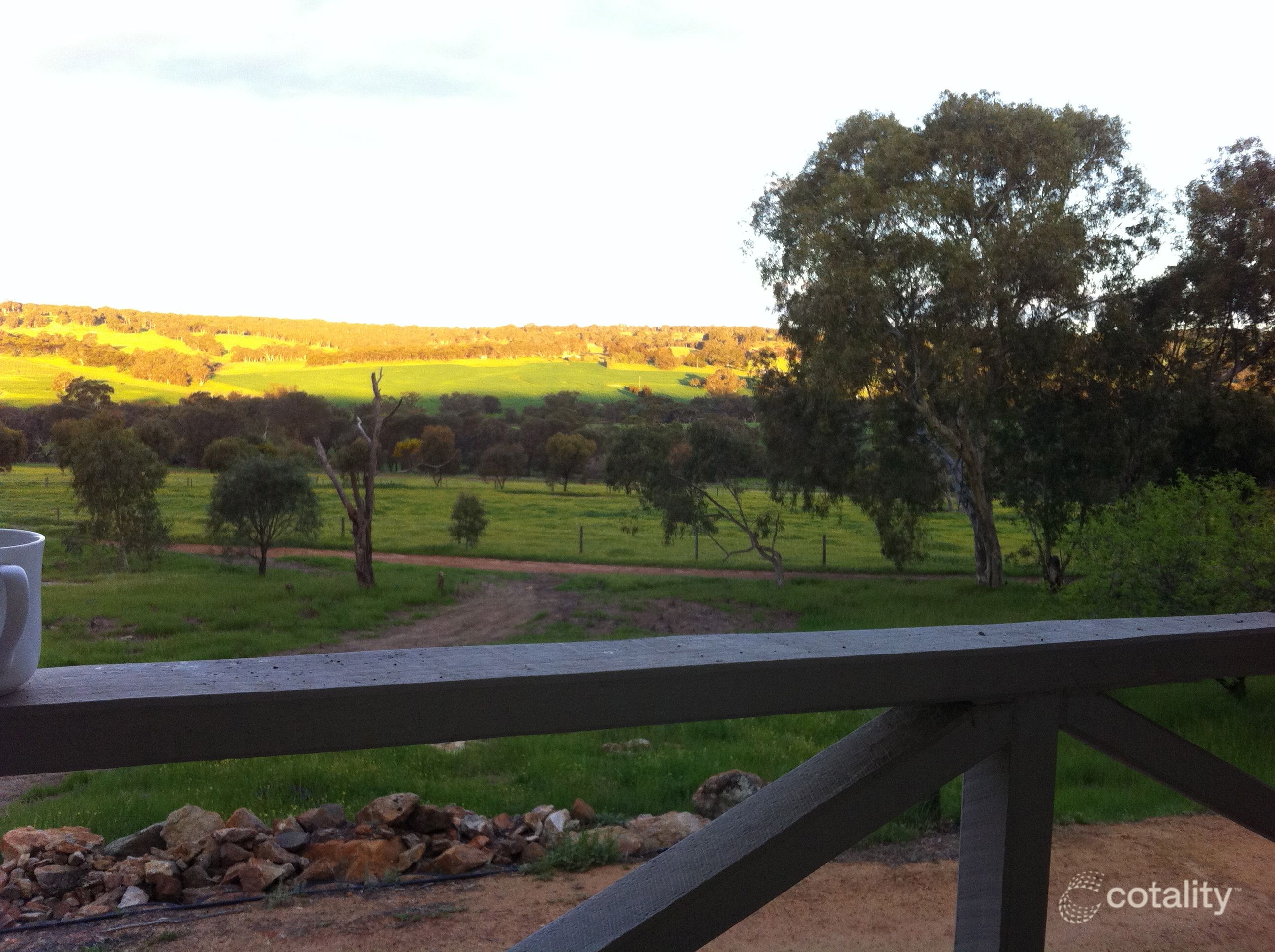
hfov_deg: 52.7
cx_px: 638
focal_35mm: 35
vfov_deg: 40.6
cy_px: 476
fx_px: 1287
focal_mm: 3.85
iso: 125
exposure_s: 1/120
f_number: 2.8
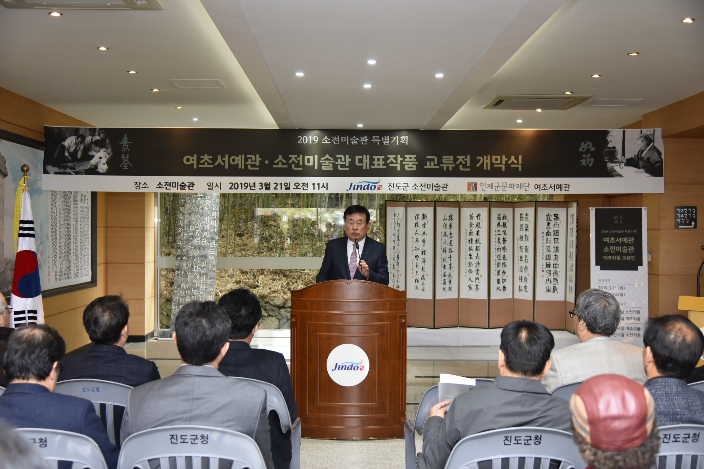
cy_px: 234
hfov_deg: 44.5
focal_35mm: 44
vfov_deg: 30.5
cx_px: 352
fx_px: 861
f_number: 4
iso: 1000
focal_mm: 44
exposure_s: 1/125
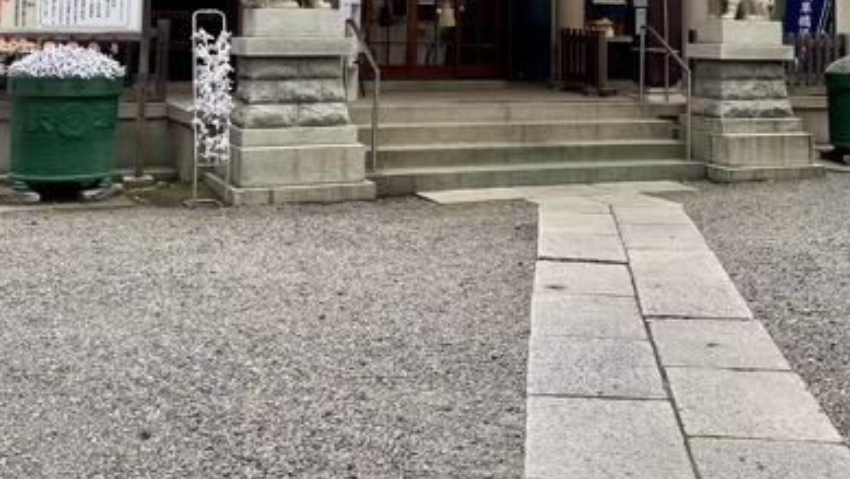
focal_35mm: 51
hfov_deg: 40.5
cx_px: 489
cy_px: -65
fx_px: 1150
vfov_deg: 22.1
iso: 50
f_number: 1.6
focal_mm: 5.96
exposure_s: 1/294
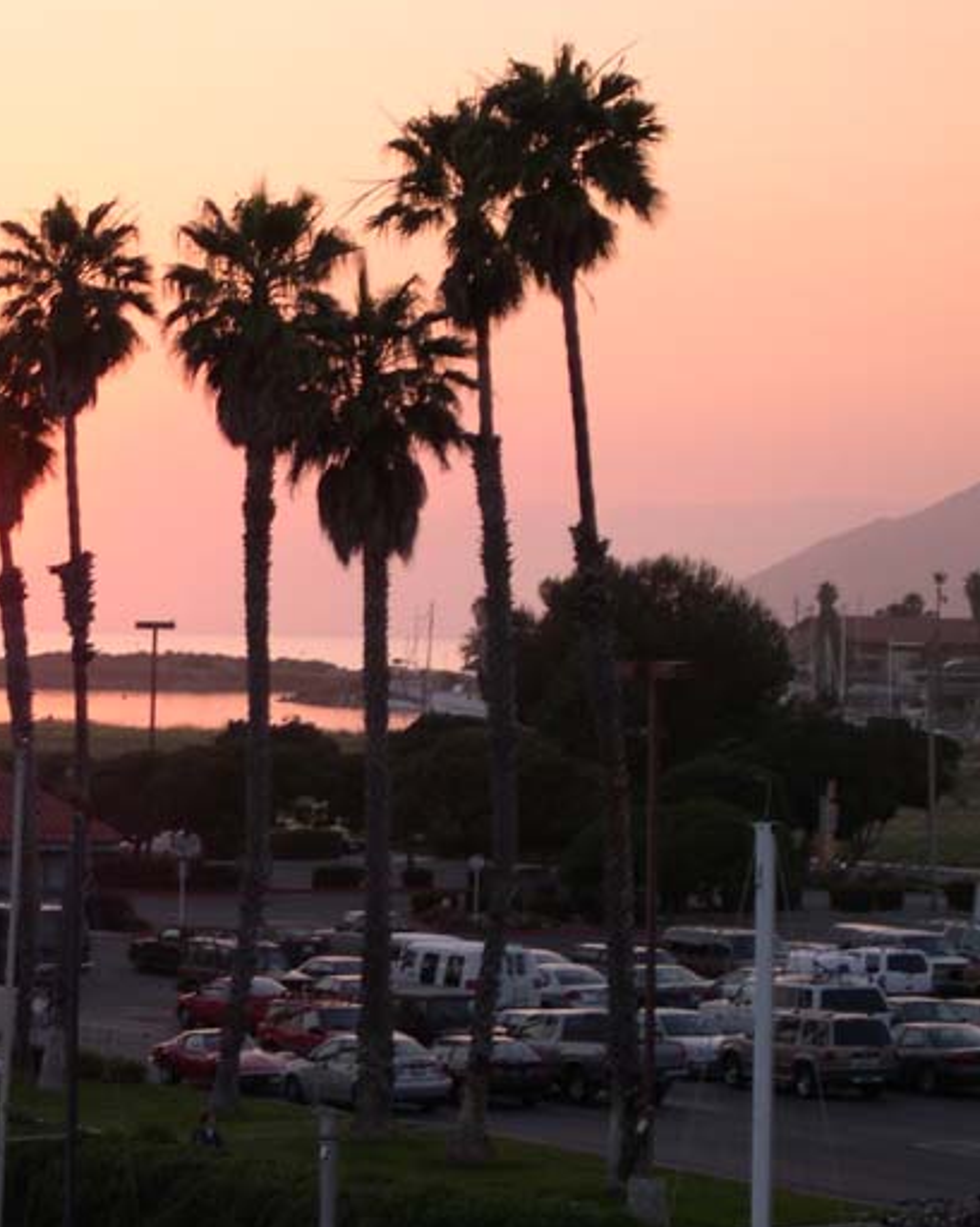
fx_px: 6314
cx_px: 24
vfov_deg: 11.1
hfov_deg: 8.8
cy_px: 690
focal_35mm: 174
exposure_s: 1/57.4
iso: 100
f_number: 4.9
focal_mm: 24
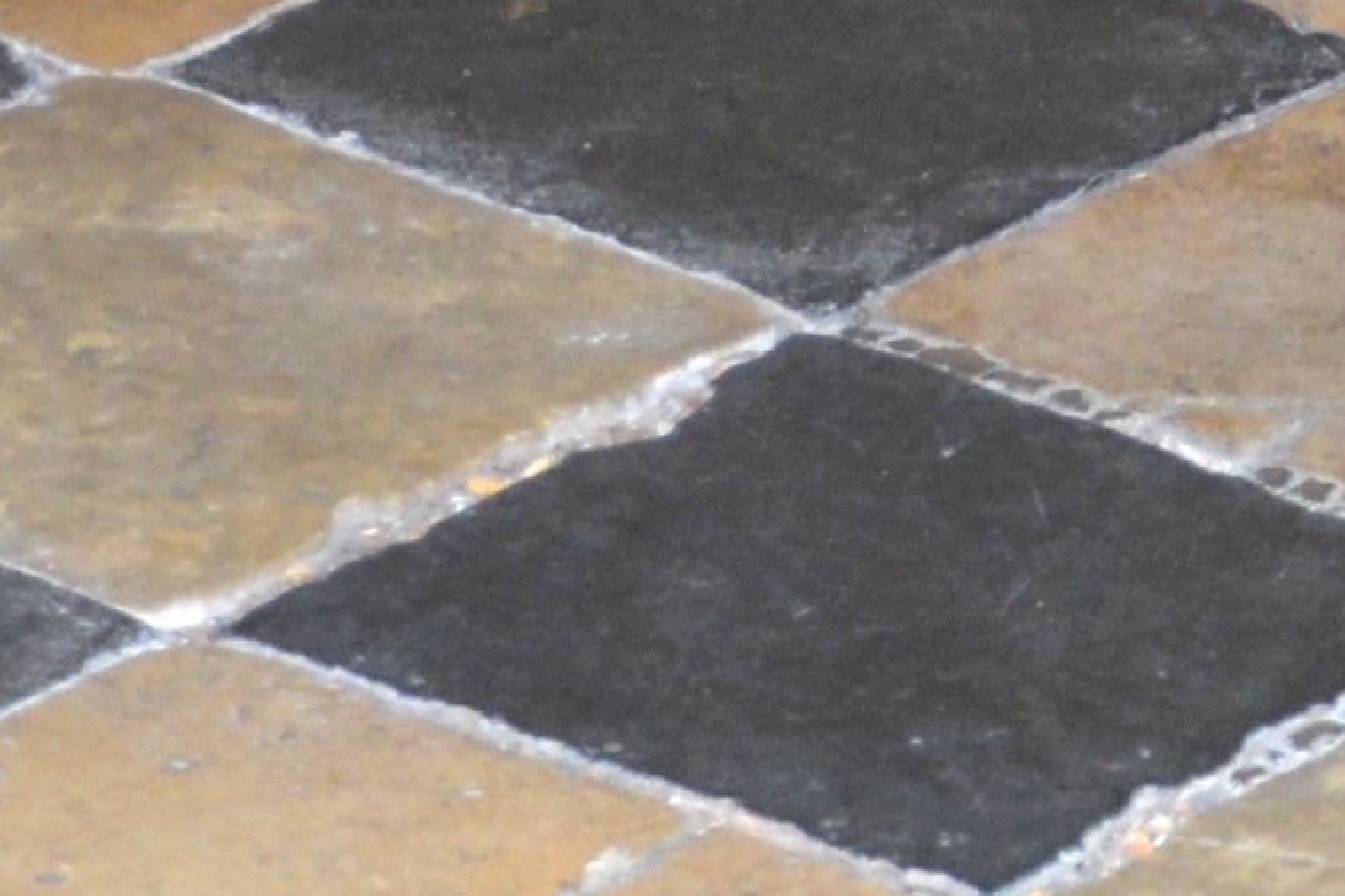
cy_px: -1776
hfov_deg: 6.9
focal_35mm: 297
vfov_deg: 4.4
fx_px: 11092
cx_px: 822
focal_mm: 25
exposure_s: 1/60
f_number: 4
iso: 450
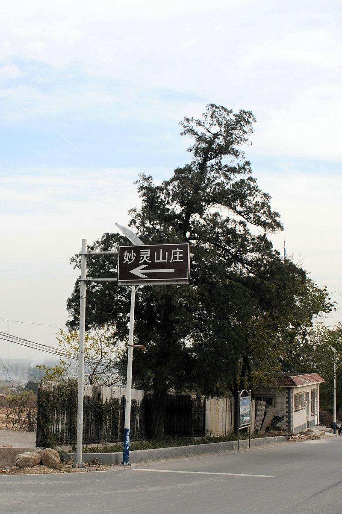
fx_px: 514
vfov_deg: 53.2
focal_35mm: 36
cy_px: 257
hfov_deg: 36.8
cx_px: 171
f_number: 8
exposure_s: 1/250
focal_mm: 24
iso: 200
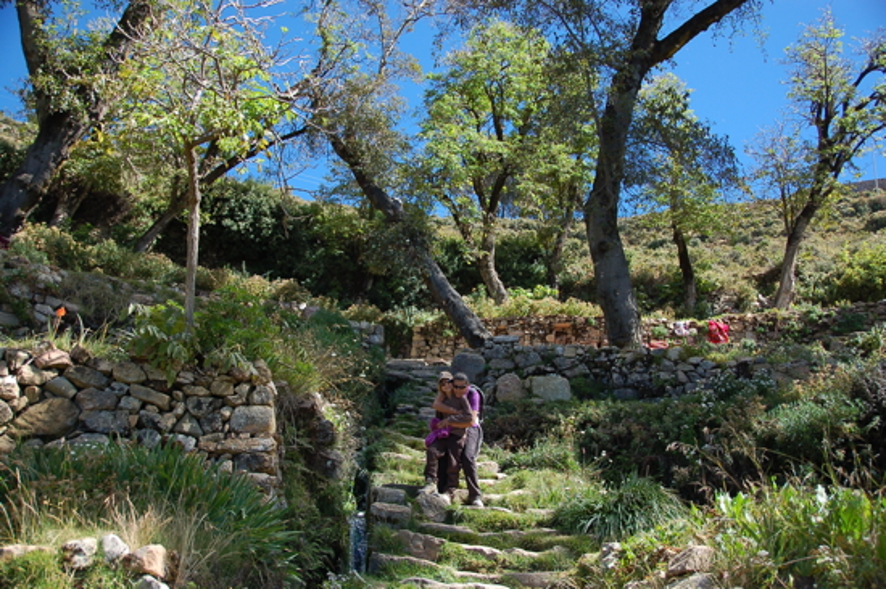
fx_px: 885
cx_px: 443
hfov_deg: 53.2
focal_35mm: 36
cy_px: 294
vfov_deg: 36.8
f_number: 4
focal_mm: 24
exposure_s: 1/500
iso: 200
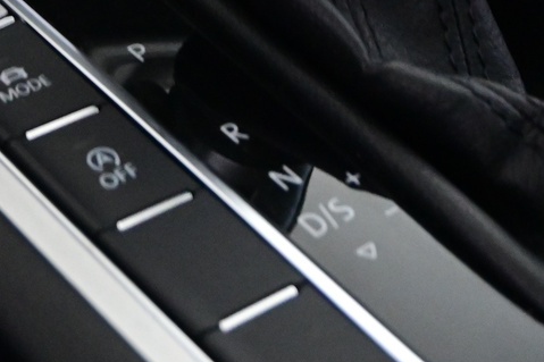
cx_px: 302
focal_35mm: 117
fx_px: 1763
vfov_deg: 11.3
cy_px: -177
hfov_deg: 17.5
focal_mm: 23
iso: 4000
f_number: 4.2
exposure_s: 1/40
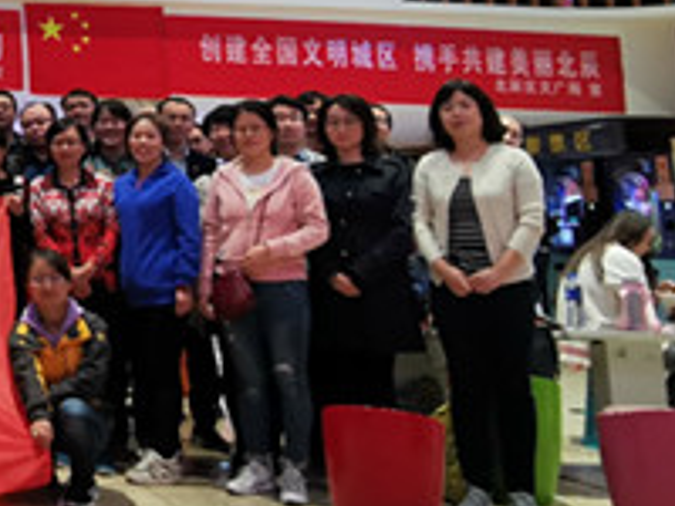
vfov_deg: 27.4
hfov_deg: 29.6
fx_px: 994
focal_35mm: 51
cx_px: -216
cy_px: 37
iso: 320
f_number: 2.2
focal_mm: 2.26
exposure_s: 1/33.3
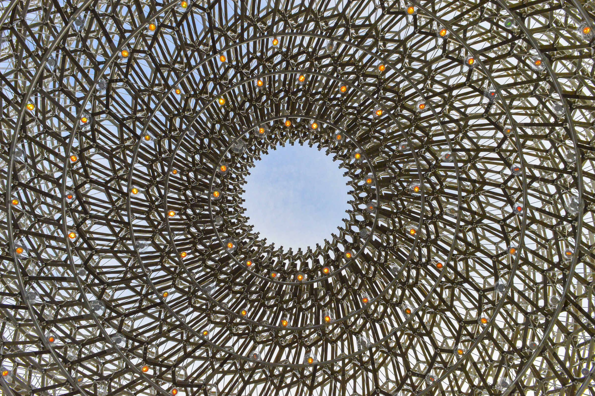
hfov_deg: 67.4
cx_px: 298
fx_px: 446
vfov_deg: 47.8
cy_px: 198
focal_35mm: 27
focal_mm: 18
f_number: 10
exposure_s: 1/250
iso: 1600
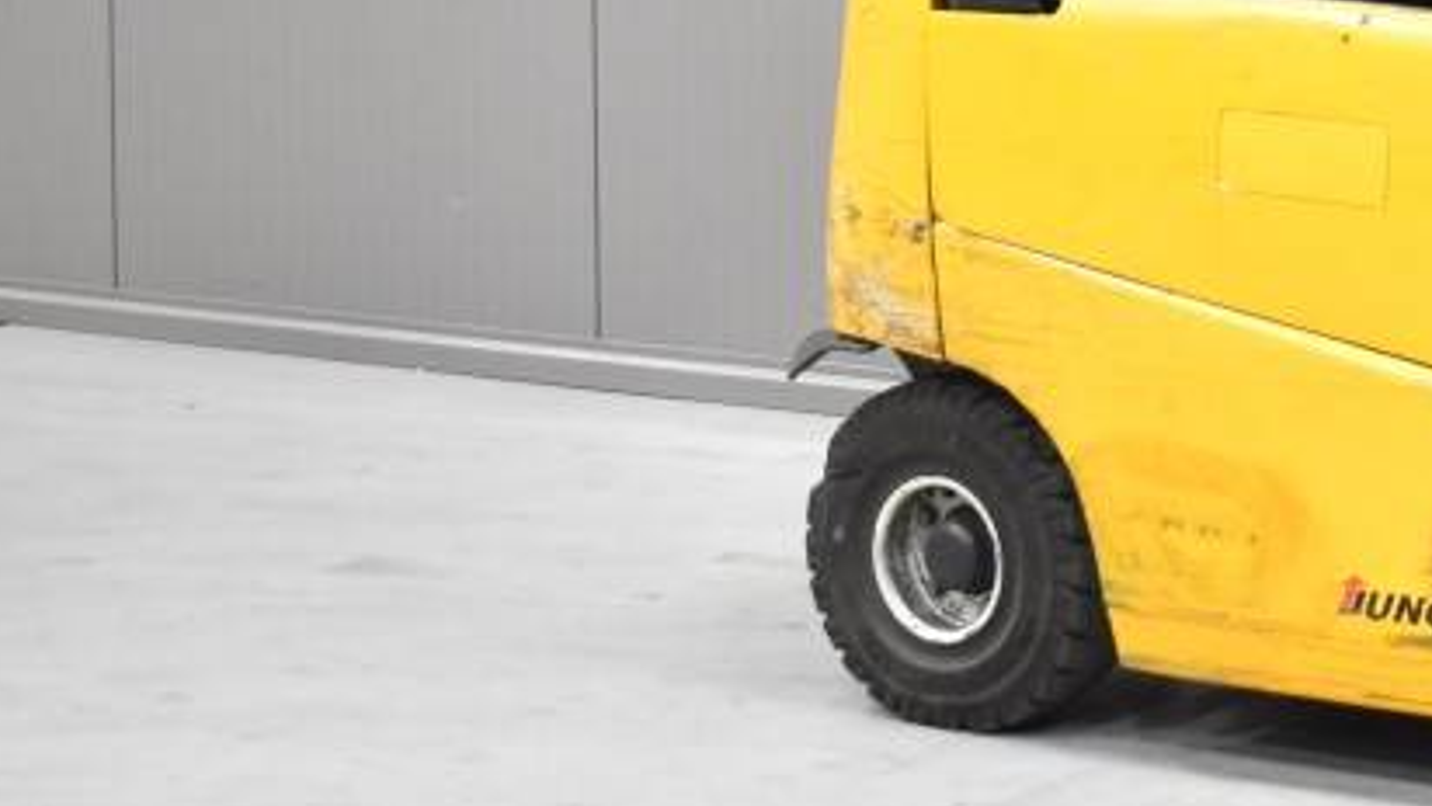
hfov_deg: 17.3
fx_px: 4350
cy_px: -226
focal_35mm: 115
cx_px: 1974
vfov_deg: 10.4
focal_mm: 25
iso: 1600
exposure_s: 1/40
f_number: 4.5
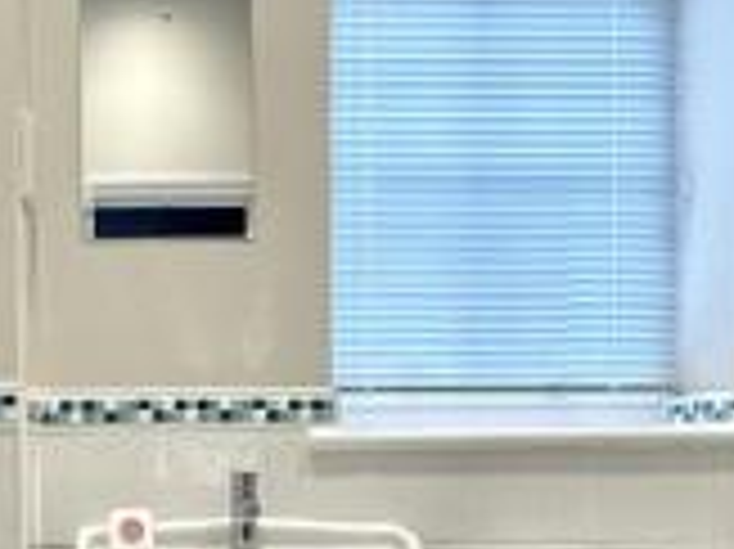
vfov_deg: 28.2
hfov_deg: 36.9
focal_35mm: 50
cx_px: 151
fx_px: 1059
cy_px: 466
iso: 250
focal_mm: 2.22
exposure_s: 1/100
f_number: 2.2
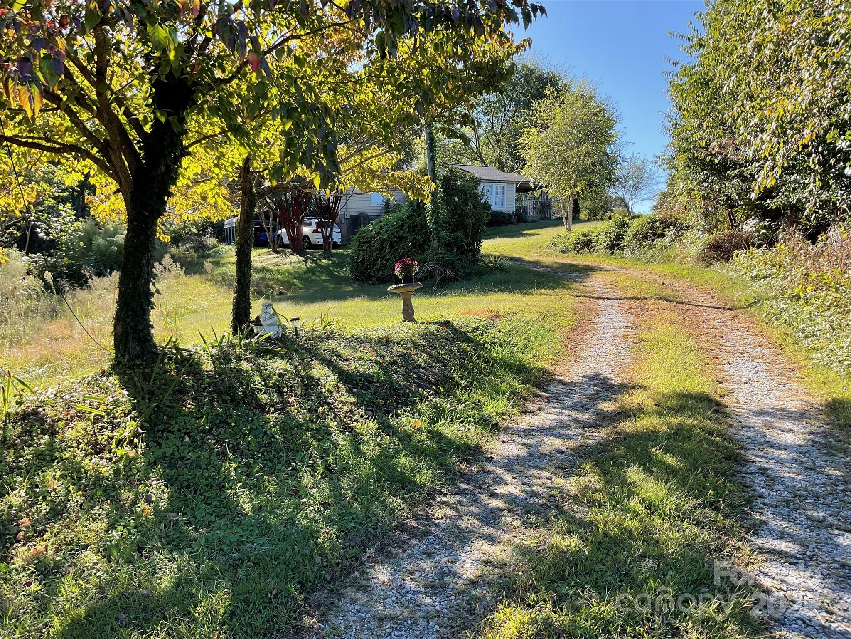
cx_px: 426
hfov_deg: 61.7
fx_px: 713
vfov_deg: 48.2
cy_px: 320
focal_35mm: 29
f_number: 1.8
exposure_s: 1/397
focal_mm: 3
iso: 16
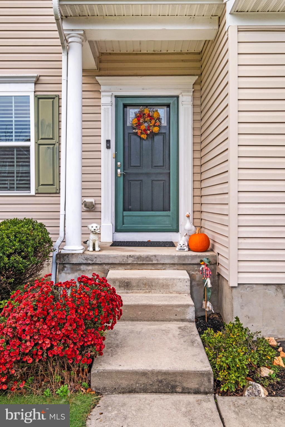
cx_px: 142
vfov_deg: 63.7
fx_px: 344
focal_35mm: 29
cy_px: 214
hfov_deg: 45.0
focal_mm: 19.1
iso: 320
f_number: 11
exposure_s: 1/9
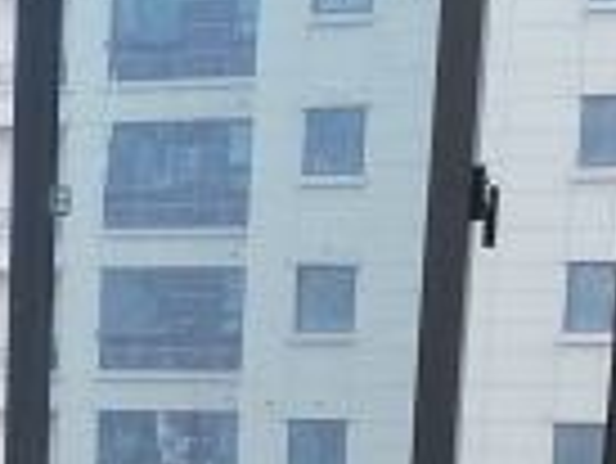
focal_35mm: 152
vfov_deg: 9.1
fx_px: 2707
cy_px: 960
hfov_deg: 12.5
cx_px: -238
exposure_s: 1/50
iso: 64
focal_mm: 5.4
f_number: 1.8
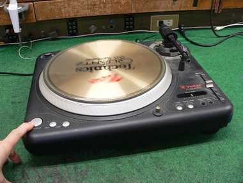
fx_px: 253
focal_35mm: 36
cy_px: 92
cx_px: 122
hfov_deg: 51.4
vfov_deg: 39.7
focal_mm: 6
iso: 200
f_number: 2.8
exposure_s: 1/15
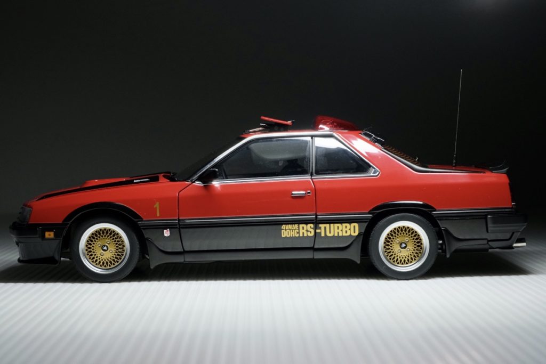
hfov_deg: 27.0
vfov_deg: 18.2
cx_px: 273
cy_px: 182
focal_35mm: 75
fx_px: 1138
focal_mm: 50
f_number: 9
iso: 1600
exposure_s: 1/160
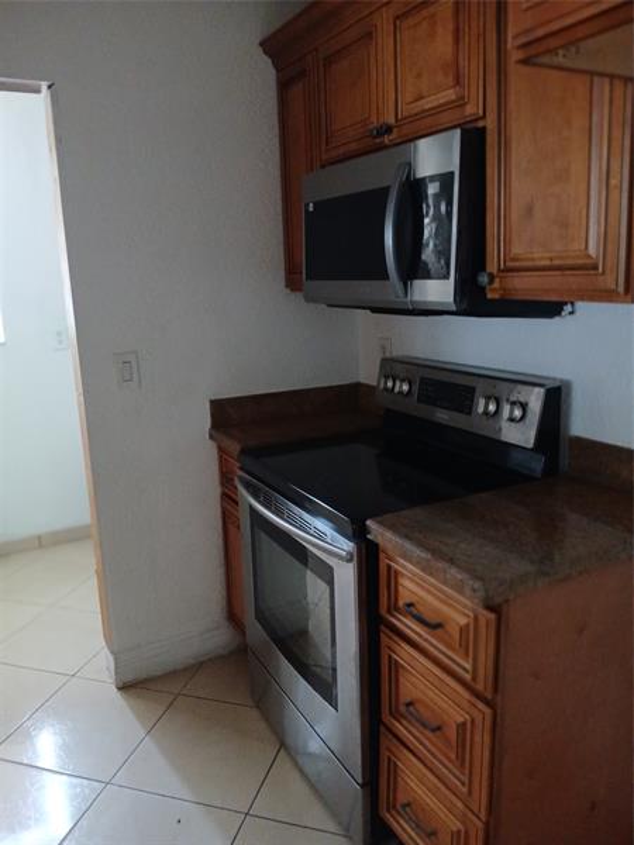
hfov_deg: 53.1
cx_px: 317
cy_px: 422
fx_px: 635
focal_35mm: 26
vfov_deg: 67.3
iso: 500
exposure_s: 1/20
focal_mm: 3.98
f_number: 1.8
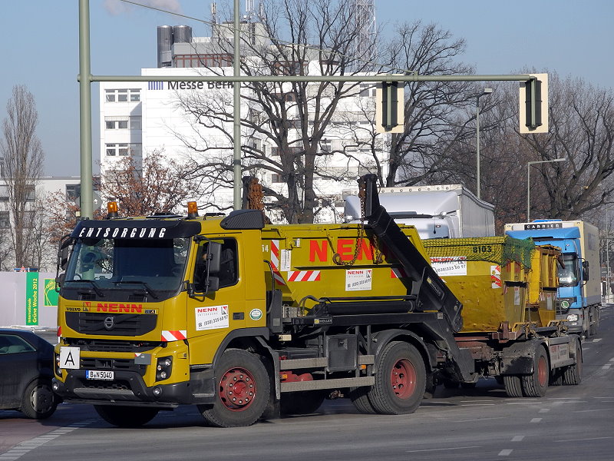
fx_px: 2395
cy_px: 230
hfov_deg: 14.6
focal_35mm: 135
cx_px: 307
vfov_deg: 11.0
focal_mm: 28.9
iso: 100
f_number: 5
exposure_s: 1/640
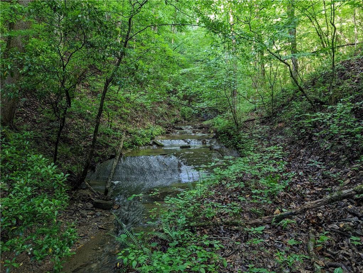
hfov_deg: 71.5
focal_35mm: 24
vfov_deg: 56.9
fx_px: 252
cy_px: 136
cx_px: 182
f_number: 1.68
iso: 143
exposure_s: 1/24.1
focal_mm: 6.9
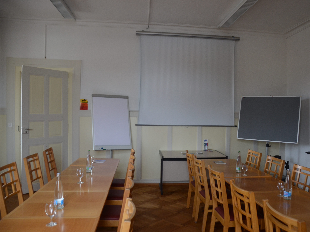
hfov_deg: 59.7
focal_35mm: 30
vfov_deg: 46.8
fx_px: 269
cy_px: 117
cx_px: 177
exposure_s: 1/20
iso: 500
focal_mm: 18
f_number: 3.5
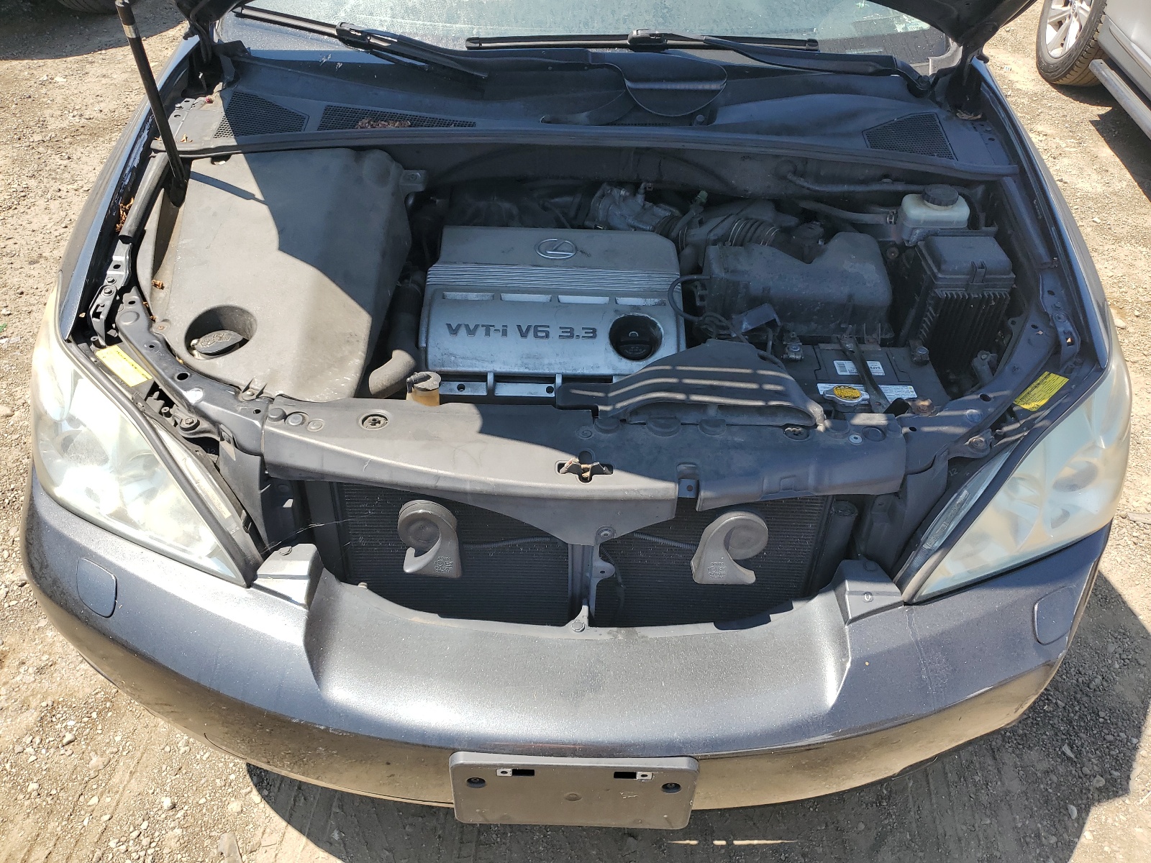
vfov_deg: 53.1
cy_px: 432
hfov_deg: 67.3
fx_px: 865
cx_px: 576
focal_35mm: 26
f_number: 1.5
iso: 50
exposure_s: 1/1111
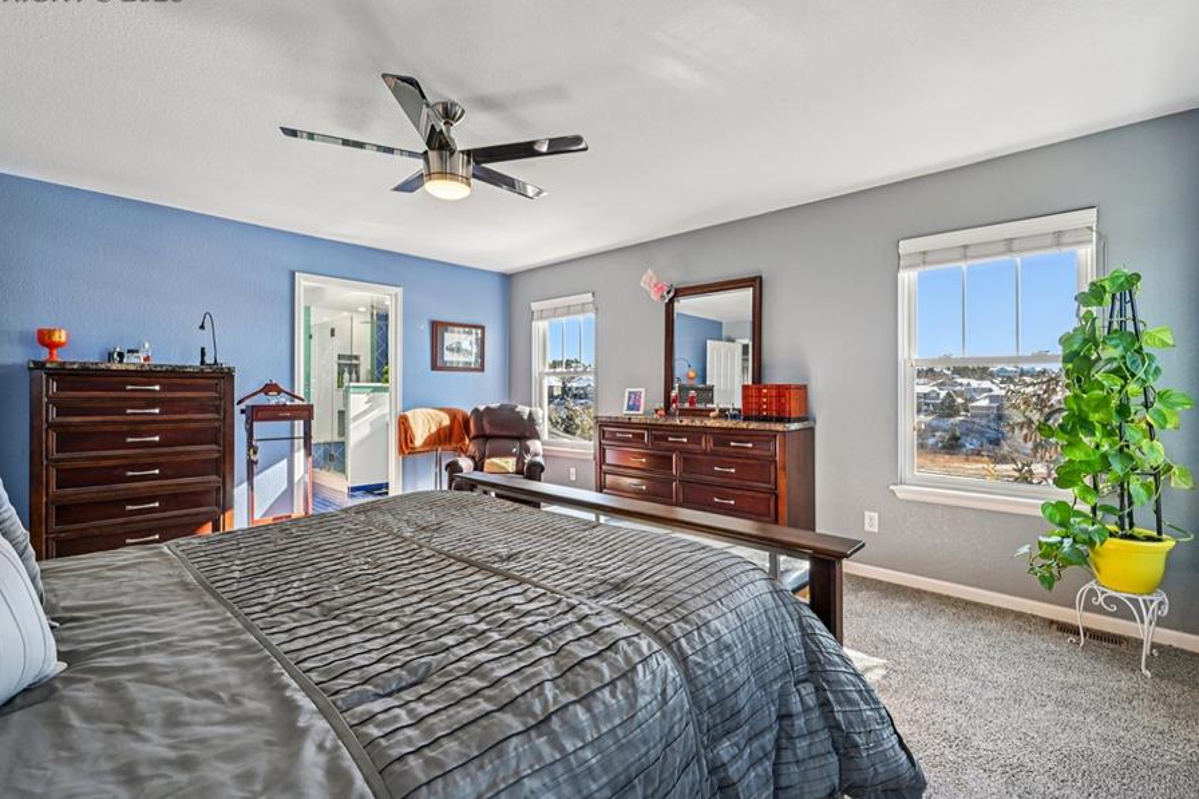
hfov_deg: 96.7
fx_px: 533
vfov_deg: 73.7
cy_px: 384
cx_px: 608
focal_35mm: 16
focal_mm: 14
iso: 280
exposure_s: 1/15
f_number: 13
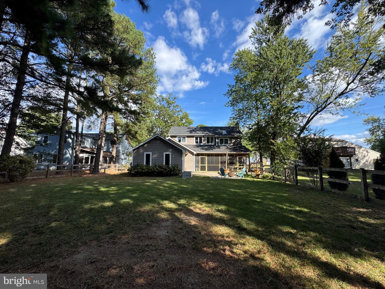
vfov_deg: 85.7
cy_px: 144
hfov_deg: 102.1
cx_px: 192
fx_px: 156
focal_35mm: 14
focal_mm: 2.22
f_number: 2.2
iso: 50
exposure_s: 1/787
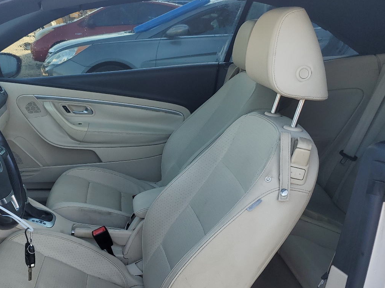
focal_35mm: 41
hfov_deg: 44.6
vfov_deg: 35.0
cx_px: 107
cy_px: 178
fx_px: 456
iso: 50
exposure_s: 1/294
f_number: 1.5
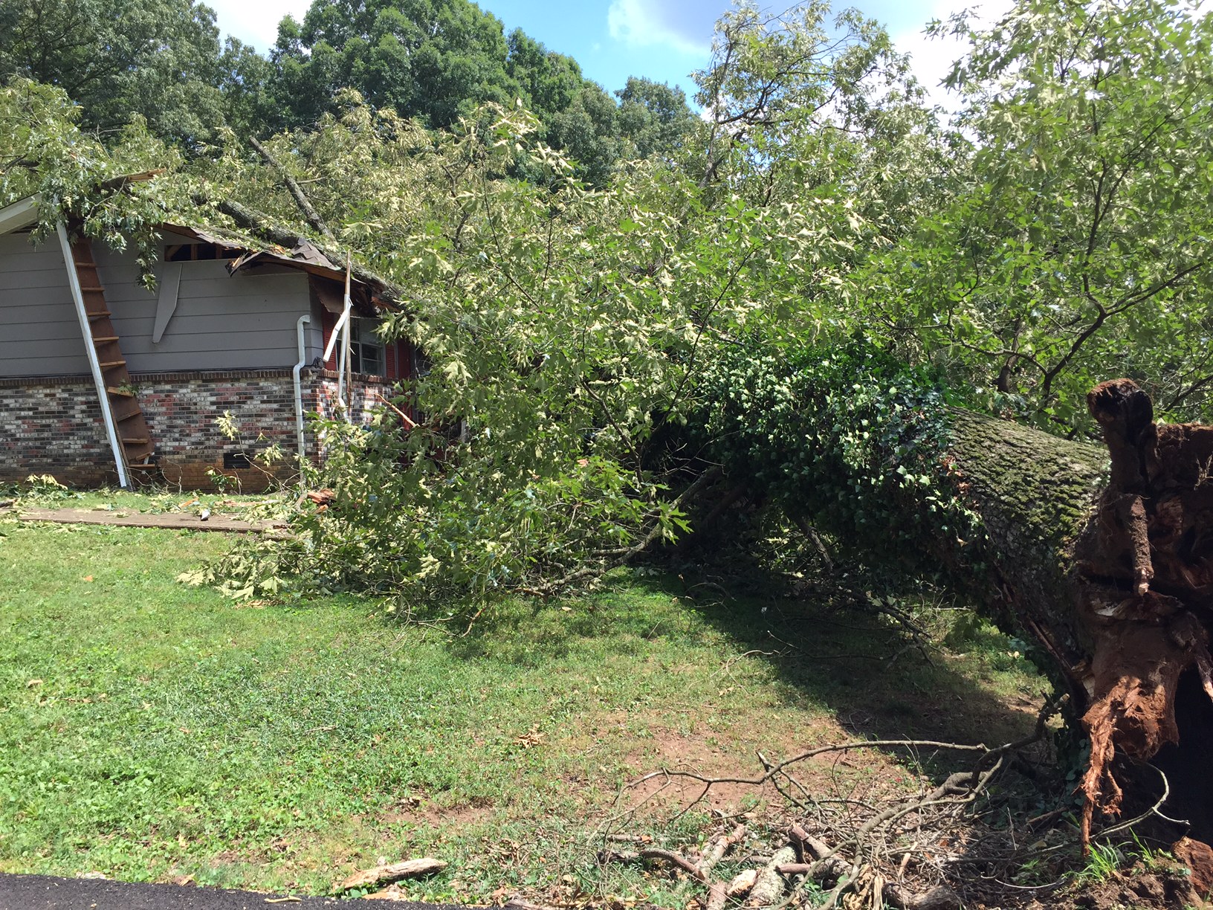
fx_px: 1016
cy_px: 455
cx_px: 606
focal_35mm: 29
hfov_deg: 61.7
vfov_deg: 48.2
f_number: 2.2
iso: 32
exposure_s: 1/706
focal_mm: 4.15
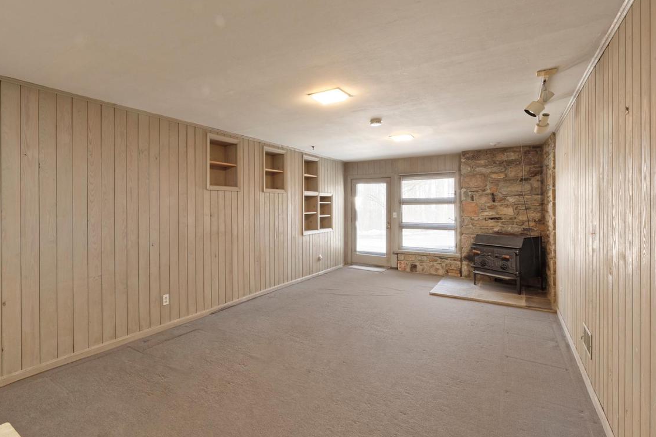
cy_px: 205
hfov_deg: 88.7
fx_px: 328
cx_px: 259
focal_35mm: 18
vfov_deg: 67.3
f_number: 11
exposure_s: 1/13
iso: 320
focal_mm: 14
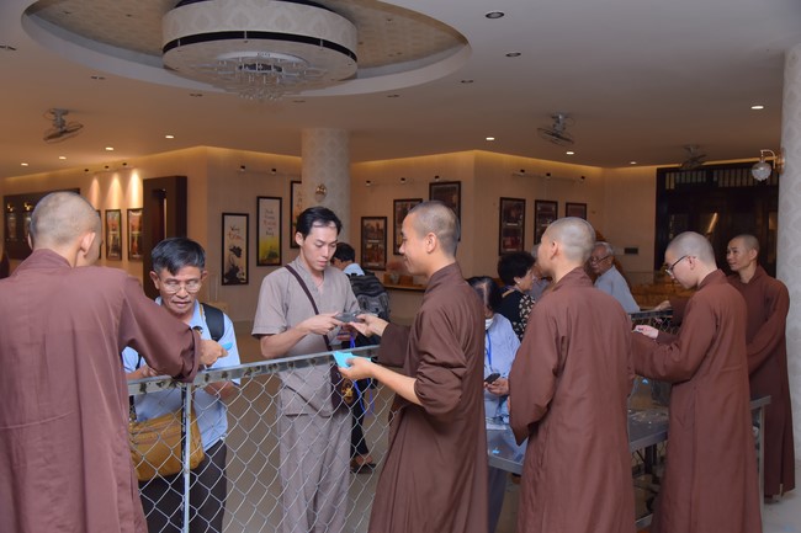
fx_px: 712
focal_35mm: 32
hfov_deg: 58.7
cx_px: 400
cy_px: 266
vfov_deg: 41.1
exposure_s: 1/160
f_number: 5.6
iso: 800
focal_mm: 32
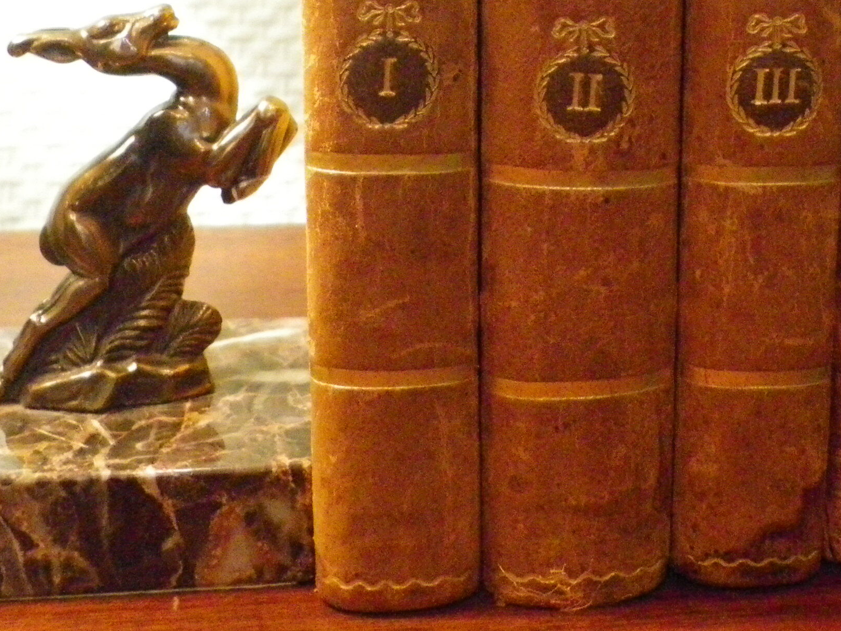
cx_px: 644
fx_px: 1676
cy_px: -20
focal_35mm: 69
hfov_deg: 27.7
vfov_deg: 20.5
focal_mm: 4.9
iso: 800
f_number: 2.6
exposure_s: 1/50
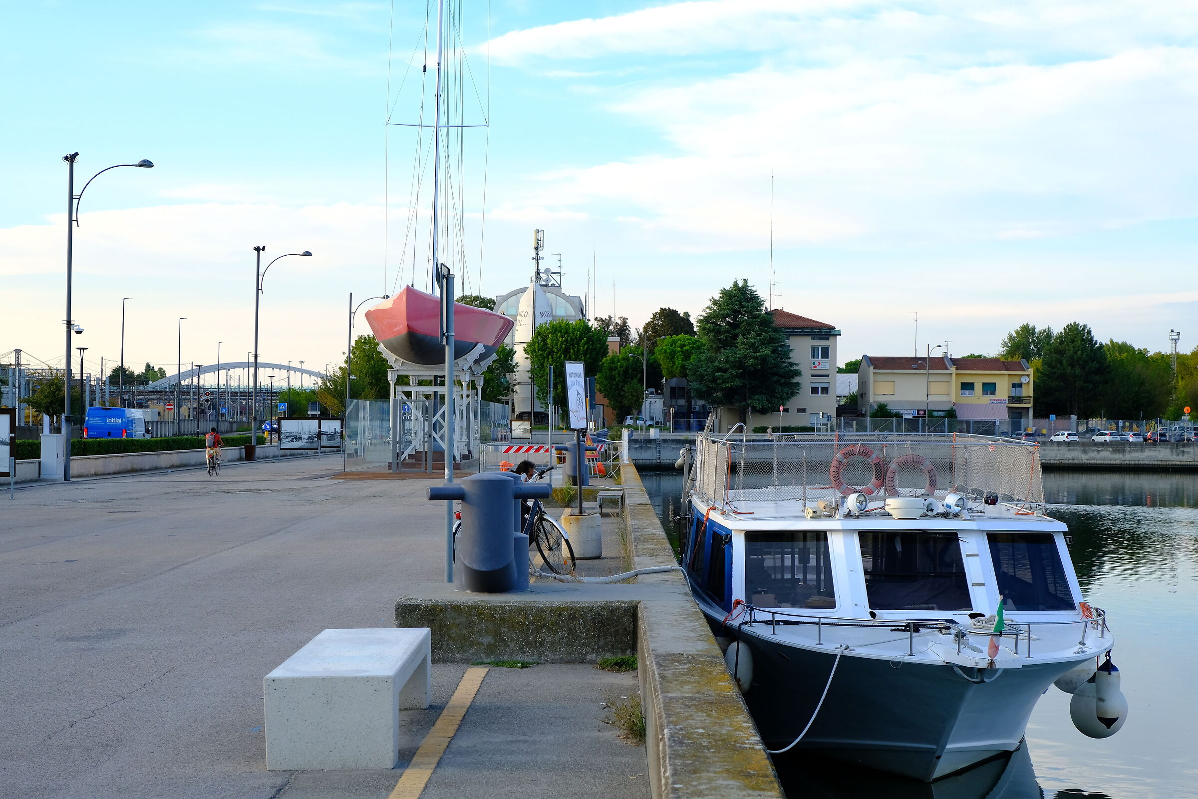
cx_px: 599
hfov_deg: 33.4
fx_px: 1997
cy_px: 400
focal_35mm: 60
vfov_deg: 22.6
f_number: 6.4
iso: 500
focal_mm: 40.1
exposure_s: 1/250
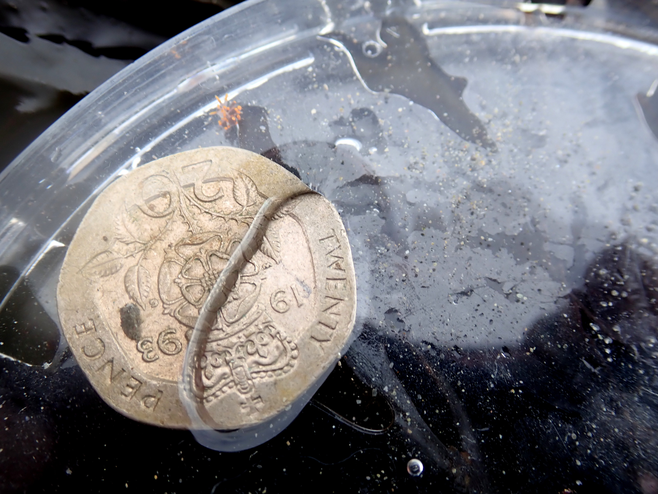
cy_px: 247
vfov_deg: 40.7
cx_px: 329
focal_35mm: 35
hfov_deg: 52.6
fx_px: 665
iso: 100
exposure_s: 1/160
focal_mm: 6.42
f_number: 3.5
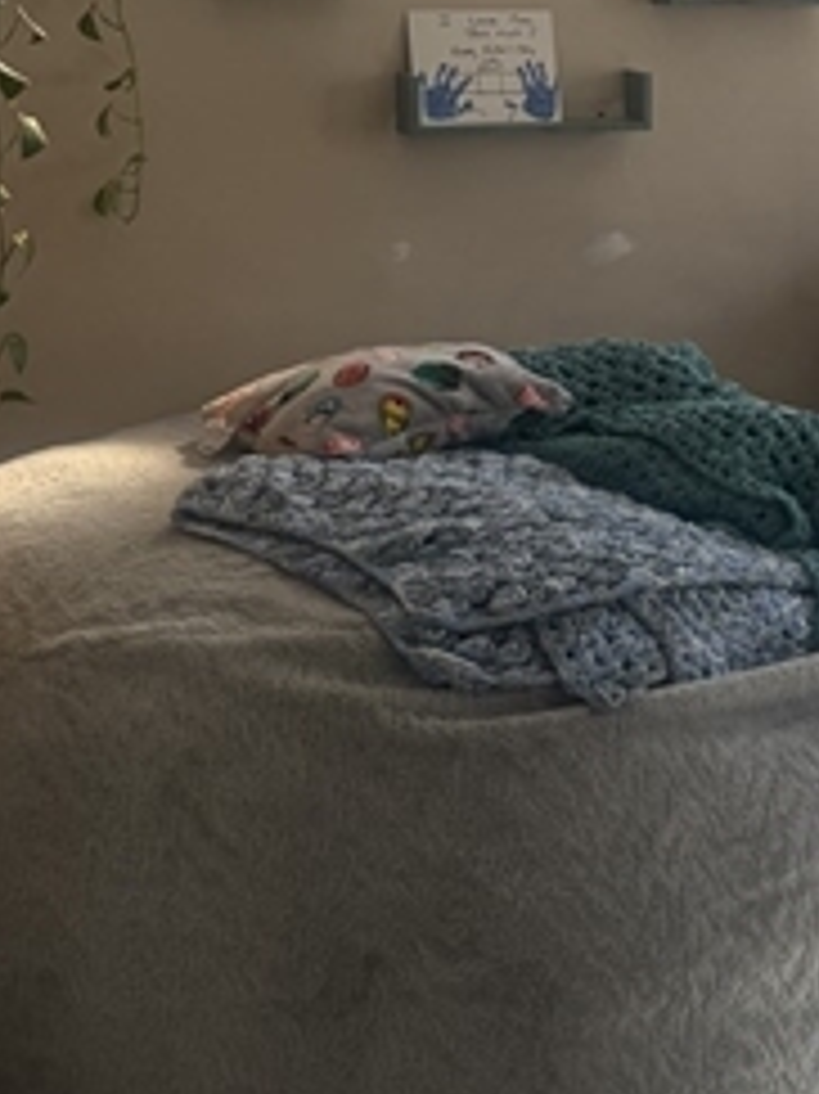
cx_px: 945
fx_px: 2400
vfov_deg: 25.1
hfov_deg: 18.5
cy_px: 171
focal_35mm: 76
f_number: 1.78
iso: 80
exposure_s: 1/265
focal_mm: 6.76
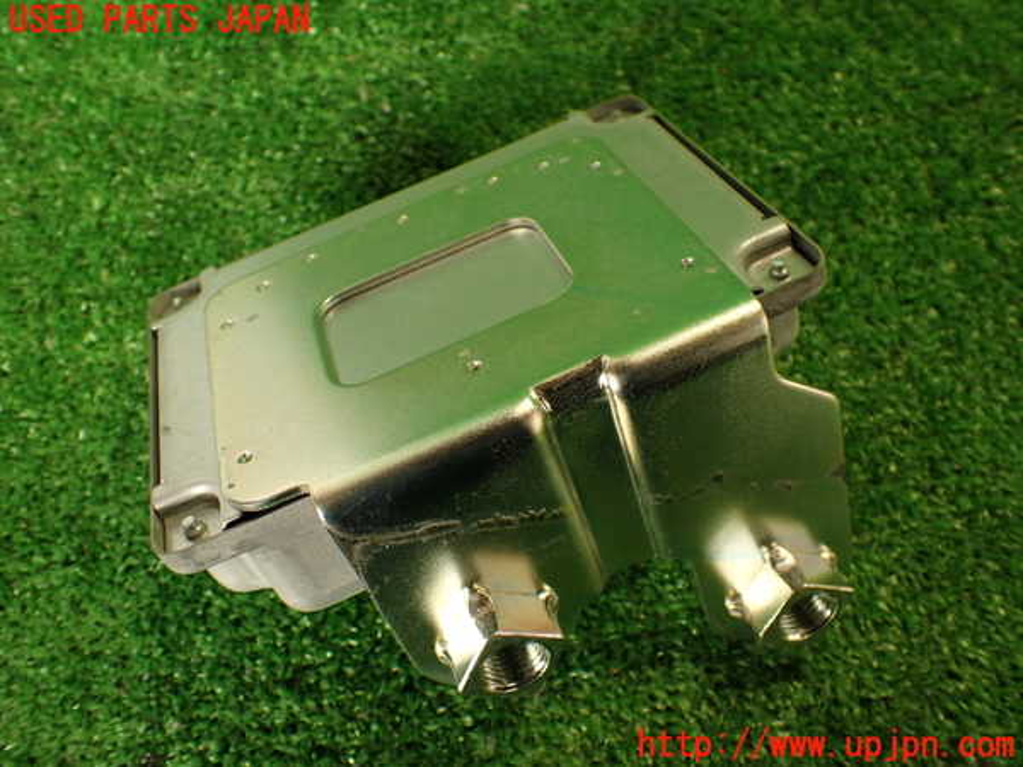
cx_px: 512
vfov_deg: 44.2
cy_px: 384
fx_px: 946
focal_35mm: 32
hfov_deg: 56.8
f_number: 2.4
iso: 200
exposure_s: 1/40
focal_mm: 5.79
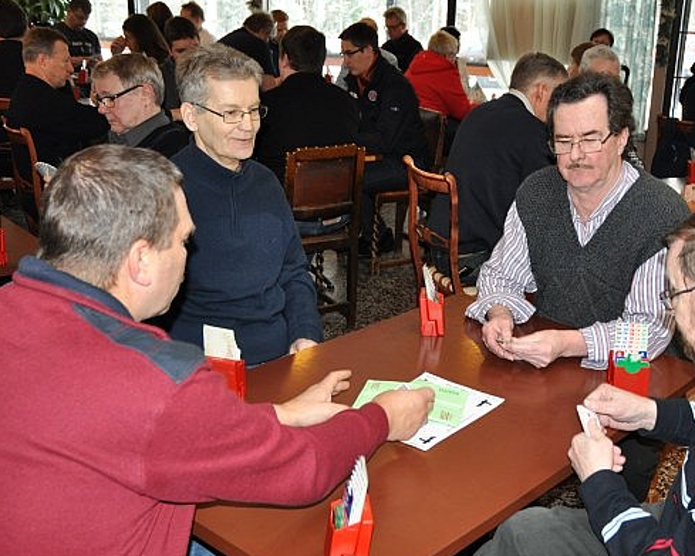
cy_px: 281
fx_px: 958
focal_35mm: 47
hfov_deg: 39.7
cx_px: 421
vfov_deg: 32.4
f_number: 3.8
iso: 800
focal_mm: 27
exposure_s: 1/60
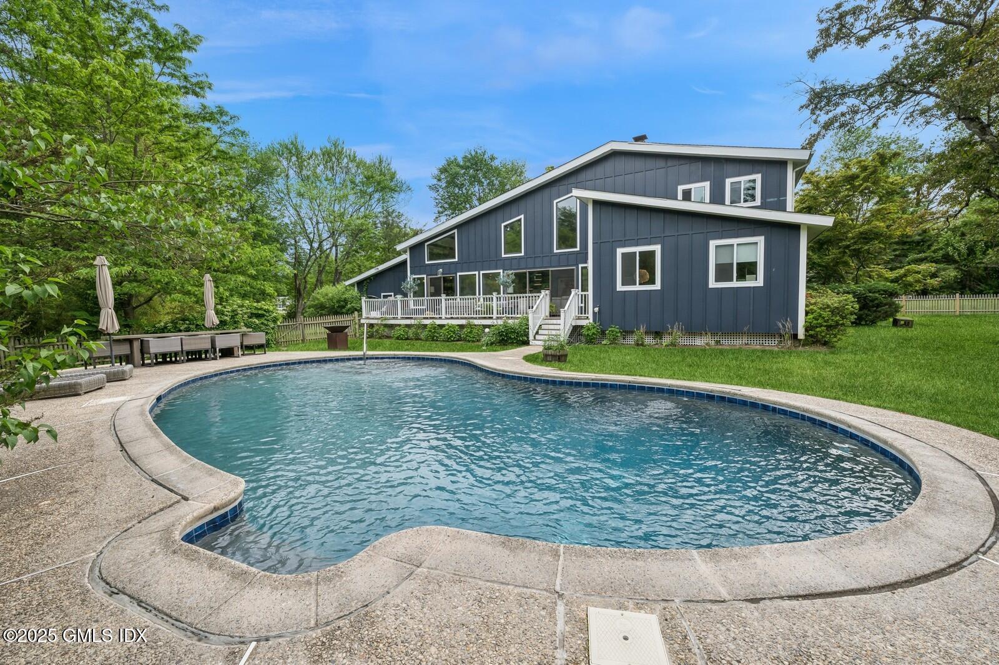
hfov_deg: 104.3
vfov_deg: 81.1
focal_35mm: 14
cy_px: 332
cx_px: 500
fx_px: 388
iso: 200
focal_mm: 14
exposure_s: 1/200
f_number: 11
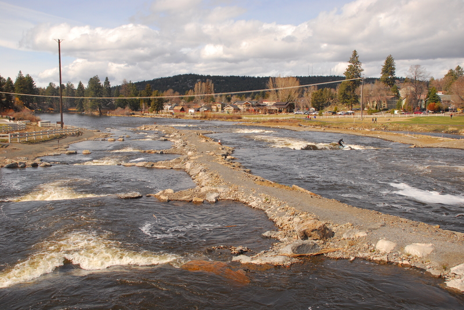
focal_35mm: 36
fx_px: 464
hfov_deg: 53.1
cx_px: 232
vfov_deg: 36.9
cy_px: 155
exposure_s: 1/1600
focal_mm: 24
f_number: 5
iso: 320
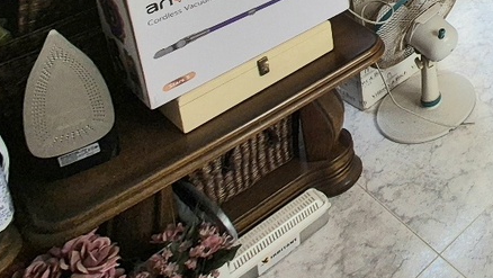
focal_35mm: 42
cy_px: -201
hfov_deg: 31.9
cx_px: 688
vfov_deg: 21.0
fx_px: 549
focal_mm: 2.2
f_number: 2.2
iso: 50
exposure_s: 1/167
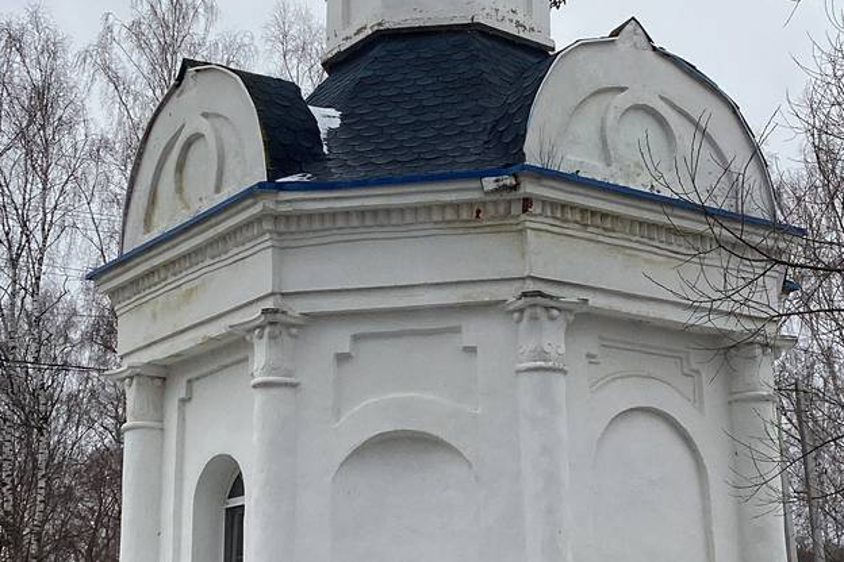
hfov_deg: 32.4
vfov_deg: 21.9
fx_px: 1453
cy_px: 278
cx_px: 427
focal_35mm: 62
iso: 25
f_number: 2.4
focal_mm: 3.3
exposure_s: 1/604
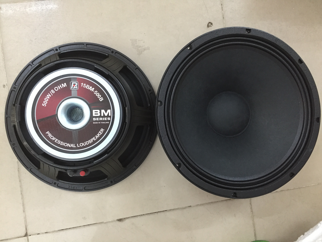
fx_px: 270
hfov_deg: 61.7
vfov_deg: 48.2
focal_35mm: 29
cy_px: 121
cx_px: 161
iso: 250
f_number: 2.2
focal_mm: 4.15
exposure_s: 1/33
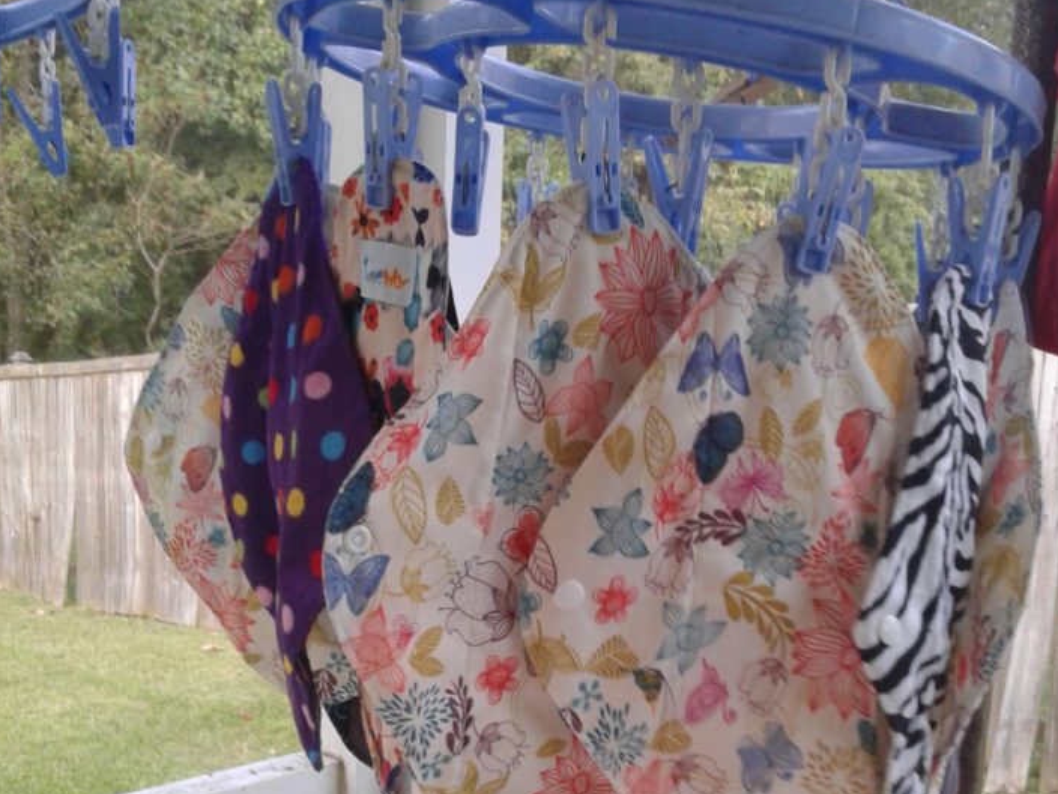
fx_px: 1375
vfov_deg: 31.9
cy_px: 538
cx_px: 537
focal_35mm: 45
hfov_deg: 42.1
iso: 50
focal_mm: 3.3
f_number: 2.2
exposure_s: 1/16
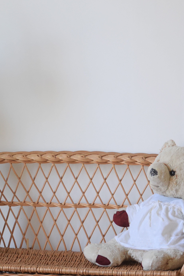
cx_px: 54
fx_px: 1863
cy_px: 165
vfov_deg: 8.5
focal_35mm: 243
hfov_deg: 5.7
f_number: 4.8
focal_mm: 82
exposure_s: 1/125
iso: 1000
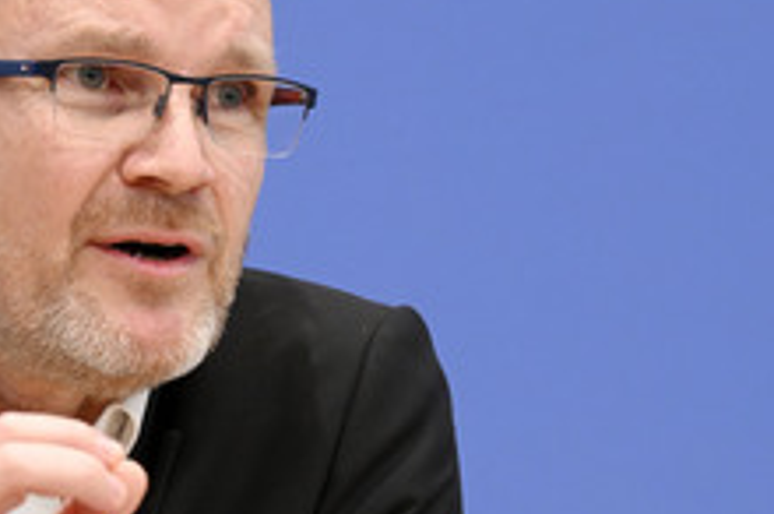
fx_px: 4938
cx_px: -5
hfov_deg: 8.9
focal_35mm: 230
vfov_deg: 6.0
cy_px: 278
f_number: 5.6
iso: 5000
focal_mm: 112
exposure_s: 1/500
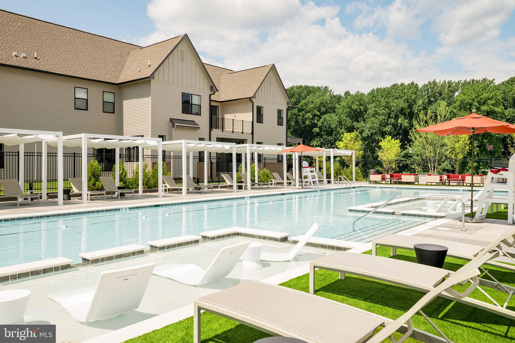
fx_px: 400
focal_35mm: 28
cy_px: 172
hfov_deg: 65.5
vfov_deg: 46.4
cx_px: 258
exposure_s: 1/40
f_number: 8
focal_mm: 28
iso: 64
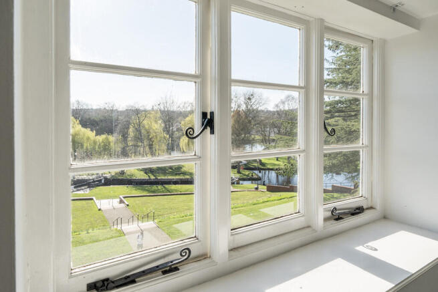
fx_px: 231
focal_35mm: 19
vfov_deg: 64.6
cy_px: 146
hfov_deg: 86.9
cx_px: 219
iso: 400
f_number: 8
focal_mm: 13
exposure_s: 1/400
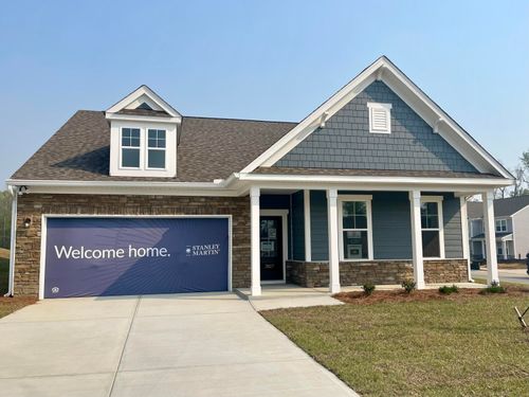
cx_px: 264
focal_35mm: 25
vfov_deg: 54.9
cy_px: 198
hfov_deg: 69.4
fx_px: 382
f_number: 1.6
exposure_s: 1/4348
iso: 32
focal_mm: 5.1
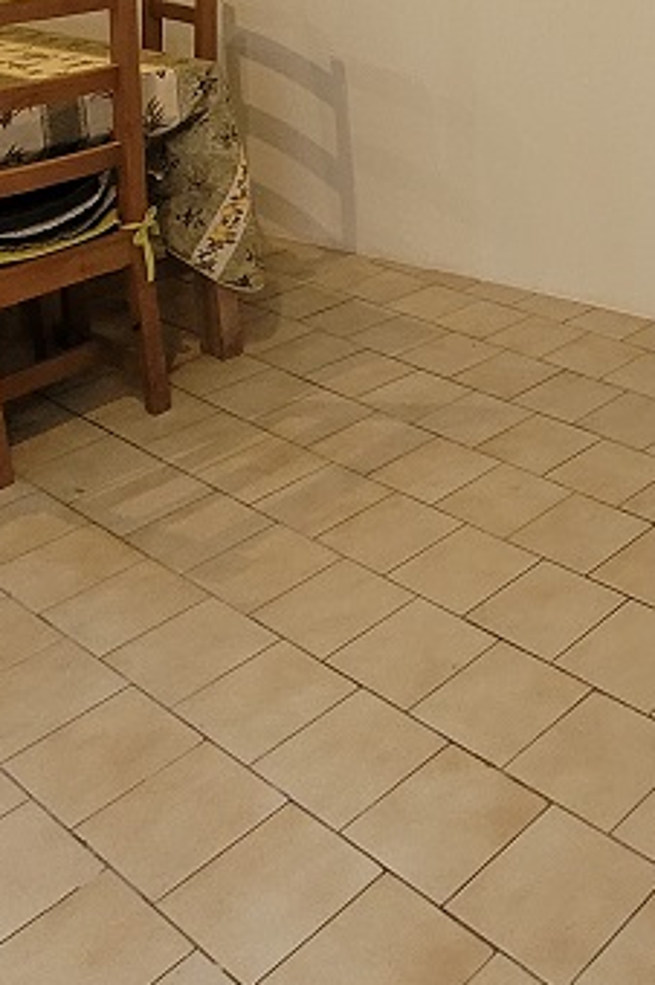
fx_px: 1176
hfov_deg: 28.0
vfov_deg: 40.5
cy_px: 26
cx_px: 742
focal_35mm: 43
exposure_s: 1/50
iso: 400
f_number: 2.2
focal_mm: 1.74
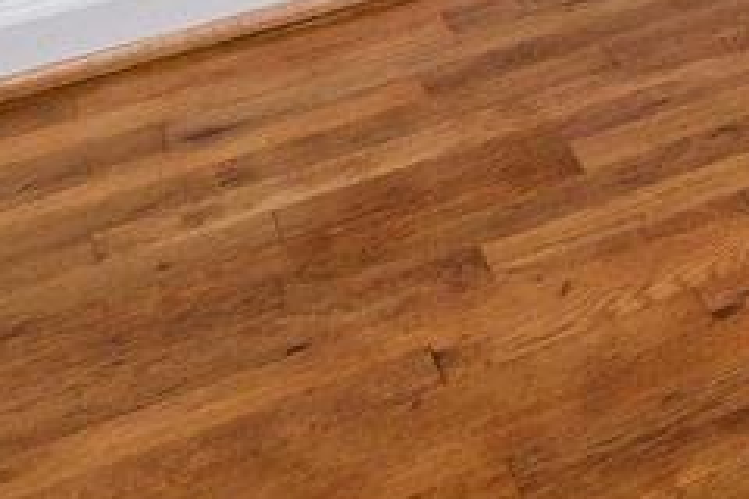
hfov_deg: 18.1
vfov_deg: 10.8
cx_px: 1336
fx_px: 1872
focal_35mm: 90
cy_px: -961
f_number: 5.6
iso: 400
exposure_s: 1/50
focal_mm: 10
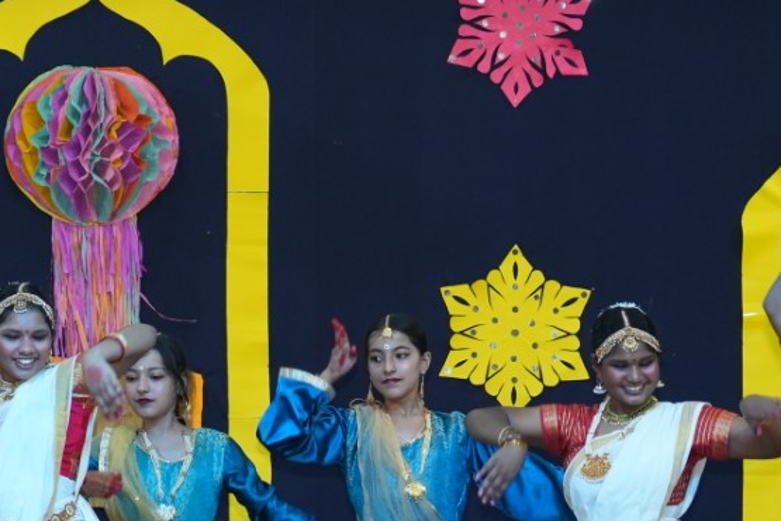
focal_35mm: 213
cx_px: 258
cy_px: 329
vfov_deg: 6.4
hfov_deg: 9.7
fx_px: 4621
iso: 1600
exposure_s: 1/200
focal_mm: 73
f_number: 4
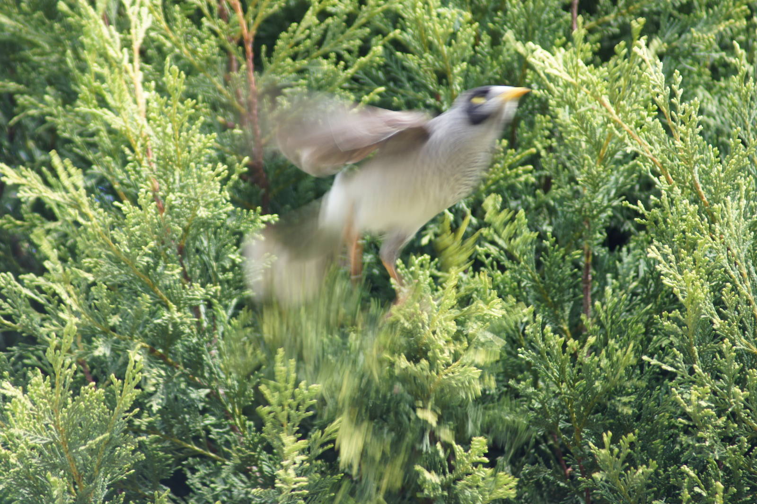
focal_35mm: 450
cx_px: 378
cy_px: 252
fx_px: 9457
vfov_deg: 3.1
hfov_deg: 4.6
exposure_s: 1/50
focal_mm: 300
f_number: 5.6
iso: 100
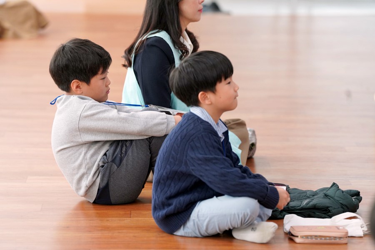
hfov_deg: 10.3
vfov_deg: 6.9
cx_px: 188
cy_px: 125
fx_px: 2083
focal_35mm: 200
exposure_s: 1/250
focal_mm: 200
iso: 1600
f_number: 4
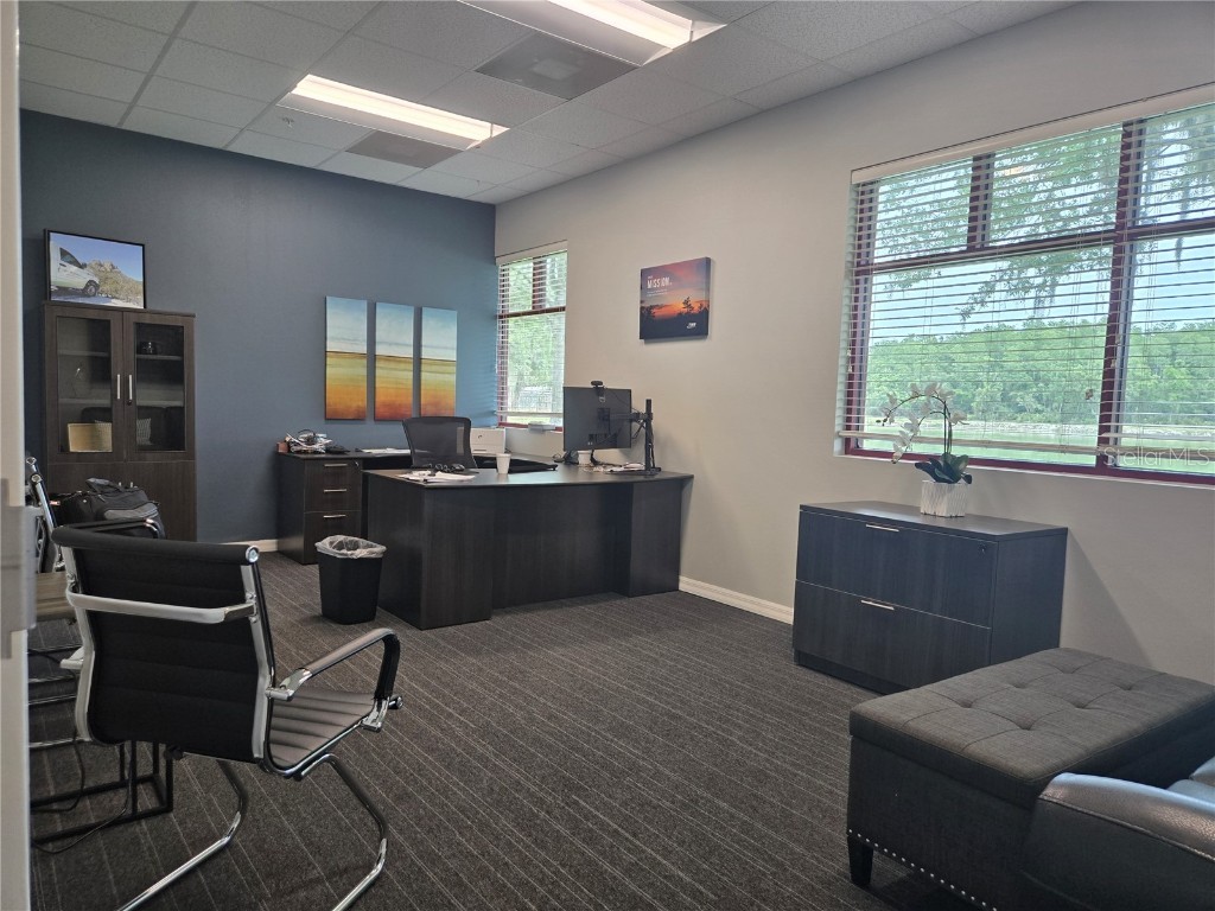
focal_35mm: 23
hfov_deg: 73.9
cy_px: 456
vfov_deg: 58.9
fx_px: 807
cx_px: 608
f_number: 1.8
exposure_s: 1/120
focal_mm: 5.4
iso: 100
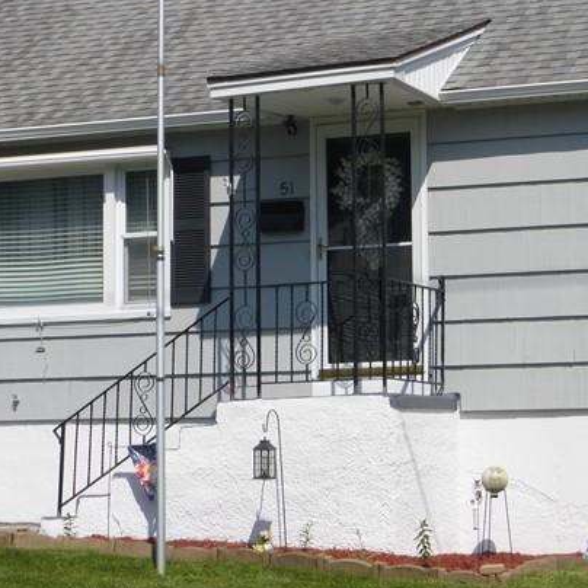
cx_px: 506
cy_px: 175
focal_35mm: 103
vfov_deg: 16.8
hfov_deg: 16.7
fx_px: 1979
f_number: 4.1
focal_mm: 7.9
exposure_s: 1/1600
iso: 100
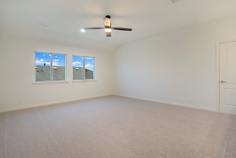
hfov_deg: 93.3
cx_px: 120
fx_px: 111
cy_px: 72
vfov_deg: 70.3
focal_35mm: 17
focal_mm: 10
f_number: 5.6
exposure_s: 1/25
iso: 100
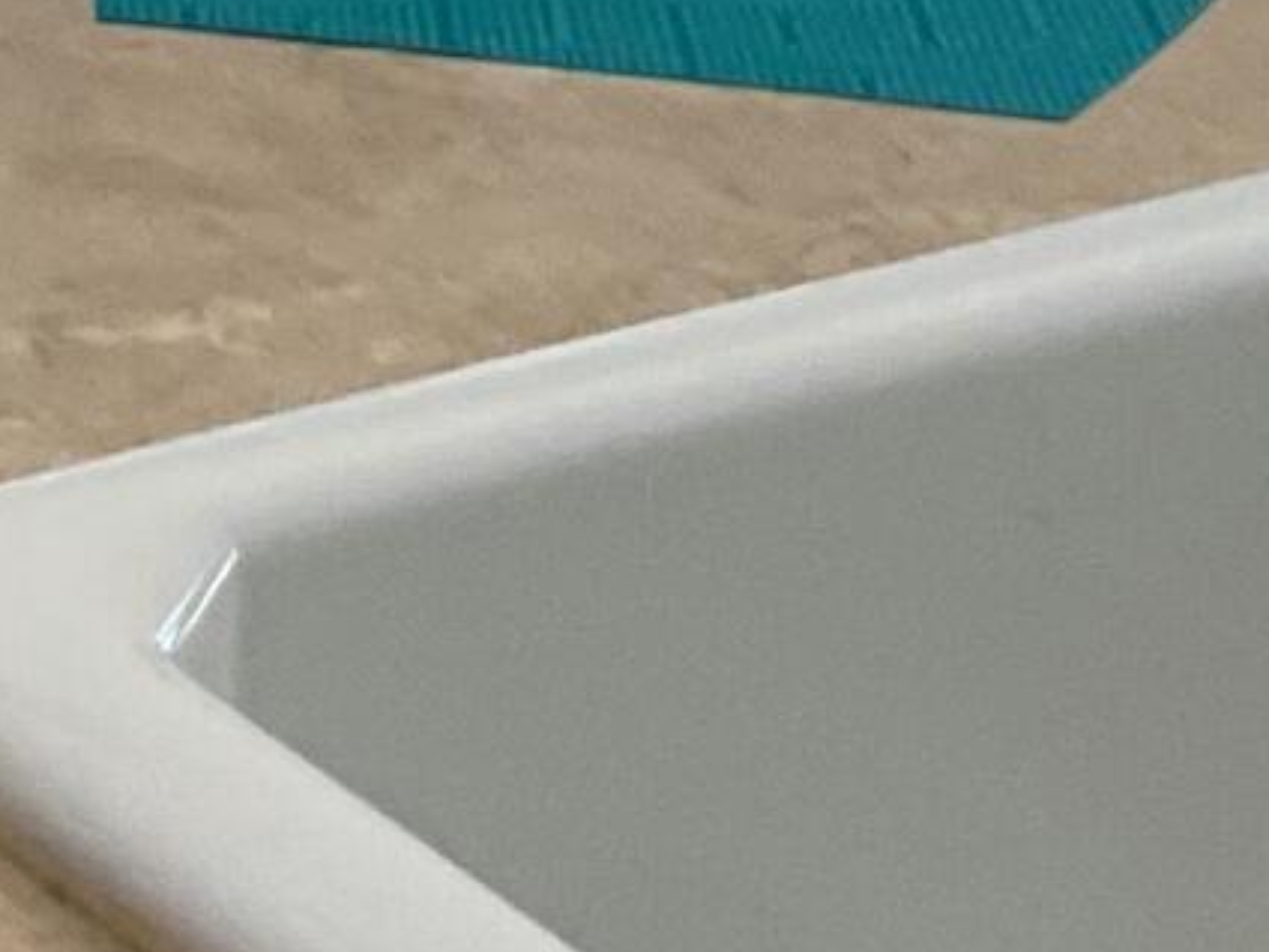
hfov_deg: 9.7
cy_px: -1545
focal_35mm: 205
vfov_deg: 6.8
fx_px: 7515
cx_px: 646
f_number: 1.8
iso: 50
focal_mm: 3
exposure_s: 1/120
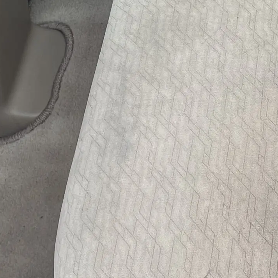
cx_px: 174
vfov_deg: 13.3
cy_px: -126
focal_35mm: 125
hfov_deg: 13.9
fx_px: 1136
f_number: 1.6
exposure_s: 1/152
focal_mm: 5.1
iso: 32
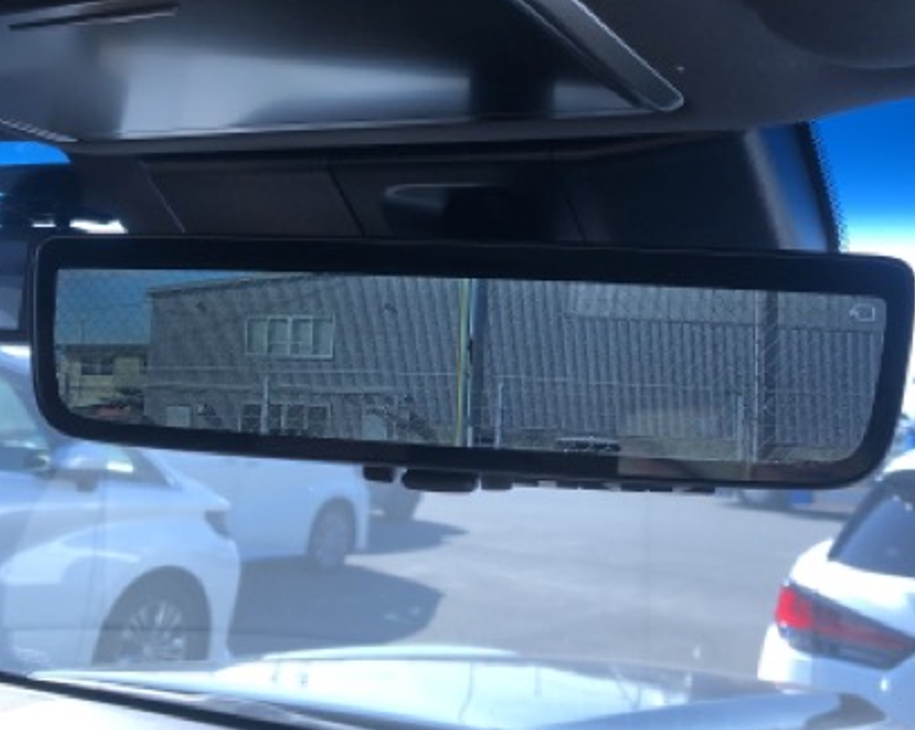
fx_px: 1164
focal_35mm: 43
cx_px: 470
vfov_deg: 34.7
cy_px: 290
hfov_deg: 42.9
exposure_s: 1/384
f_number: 1.8
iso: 20
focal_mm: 3.99
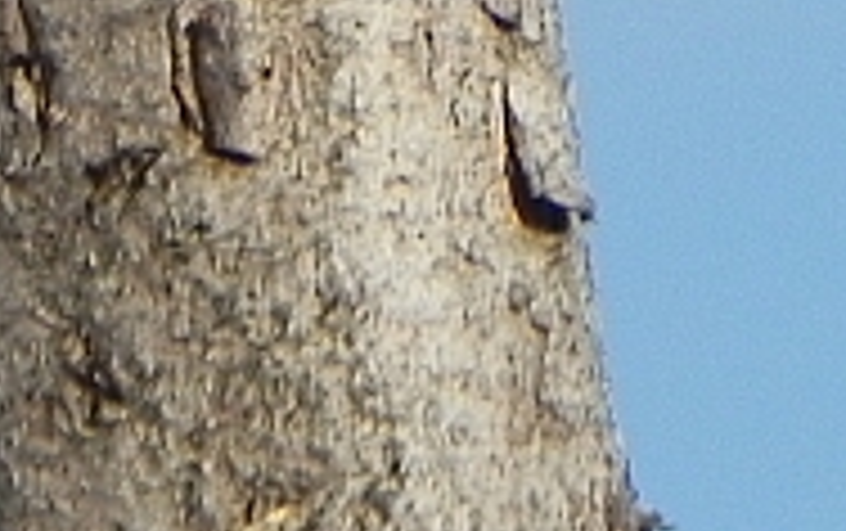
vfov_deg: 0.3
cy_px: -580
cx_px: 212
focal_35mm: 3905
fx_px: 90142
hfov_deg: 0.5
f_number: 6.3
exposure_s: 1/480
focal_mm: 120
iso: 160
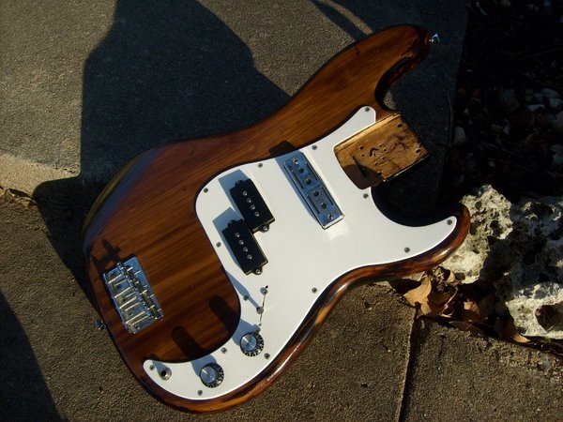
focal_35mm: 35
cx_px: 282
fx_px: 569
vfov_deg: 40.7
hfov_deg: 52.6
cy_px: 211
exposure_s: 1/125
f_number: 7.1
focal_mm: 5.8
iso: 80
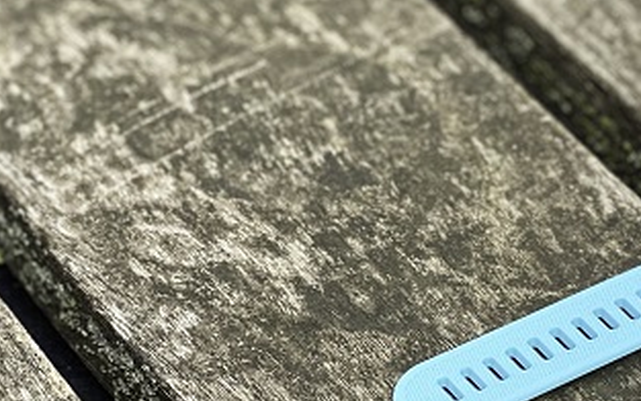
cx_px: 981
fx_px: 3076
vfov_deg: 7.4
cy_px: 419
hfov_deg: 11.4
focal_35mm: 176
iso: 20
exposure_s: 1/120
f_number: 2
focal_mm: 6
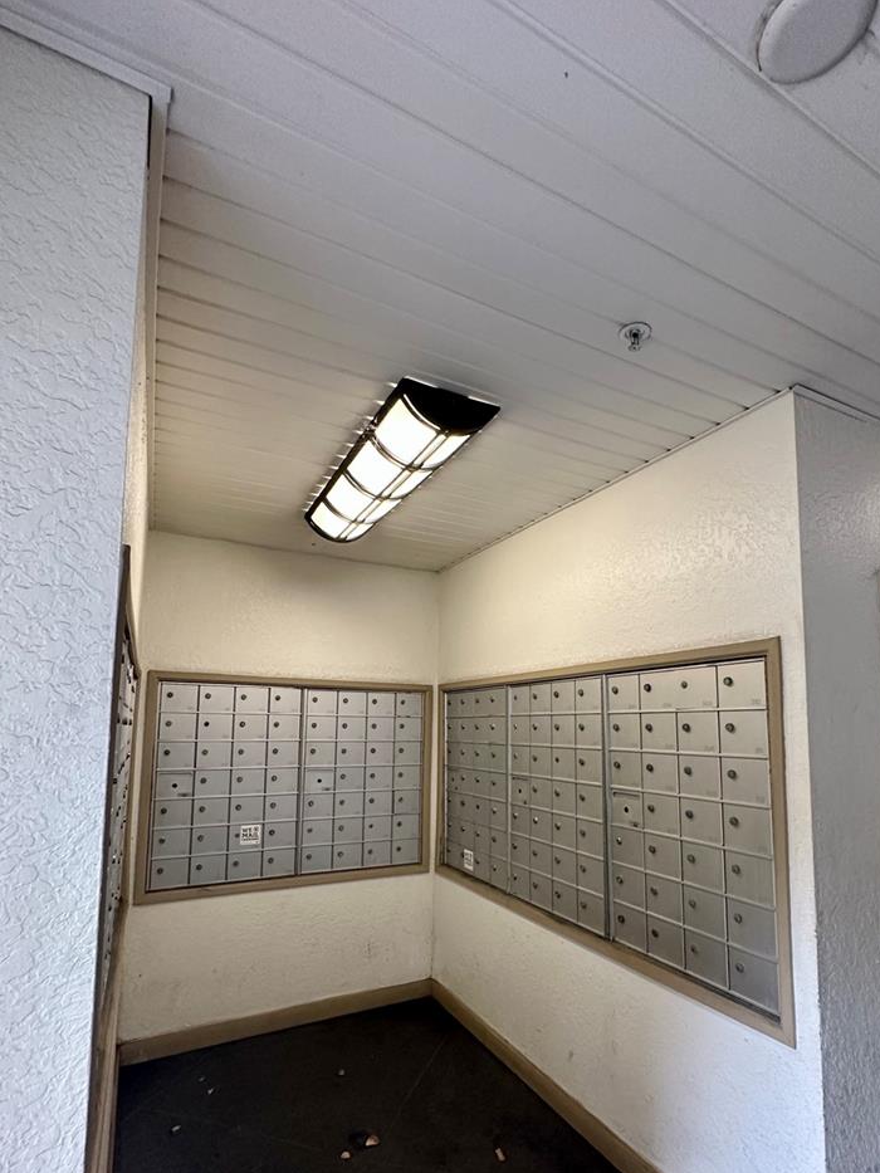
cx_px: 475
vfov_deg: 87.2
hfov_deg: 71.5
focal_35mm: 18
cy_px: 673
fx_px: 610
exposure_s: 1/60
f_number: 2.2
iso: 250
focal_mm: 2.22
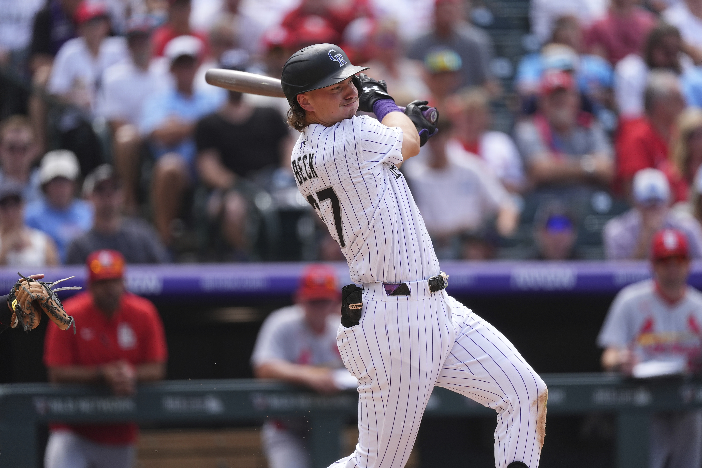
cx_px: 351
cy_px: 234
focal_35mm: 600
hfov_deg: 3.4
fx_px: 11699
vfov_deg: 2.3
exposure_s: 1/1600
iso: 400
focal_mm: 600
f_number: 4
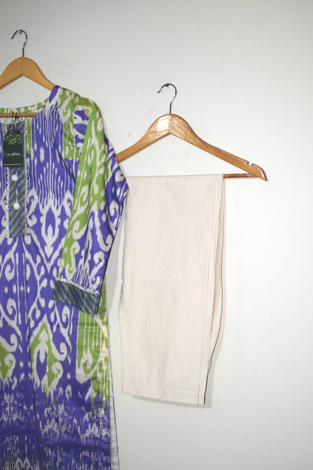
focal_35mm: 57
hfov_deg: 23.8
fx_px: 743
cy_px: 235
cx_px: 156
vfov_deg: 35.1
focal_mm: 38
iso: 800
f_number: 5
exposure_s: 1/100
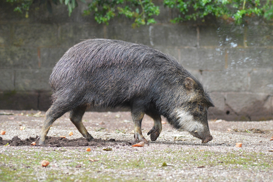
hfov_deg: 11.2
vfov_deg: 7.5
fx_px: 1387
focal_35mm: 183
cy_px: 91
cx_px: 136
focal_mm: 122
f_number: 4.2
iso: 3200
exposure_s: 1/2500
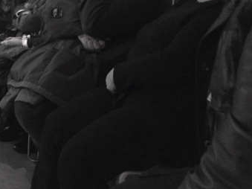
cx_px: 26
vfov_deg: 26.7
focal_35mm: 53
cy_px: 24
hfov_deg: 34.2
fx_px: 386
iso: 800
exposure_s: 1/17
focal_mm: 4.15
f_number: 2.2
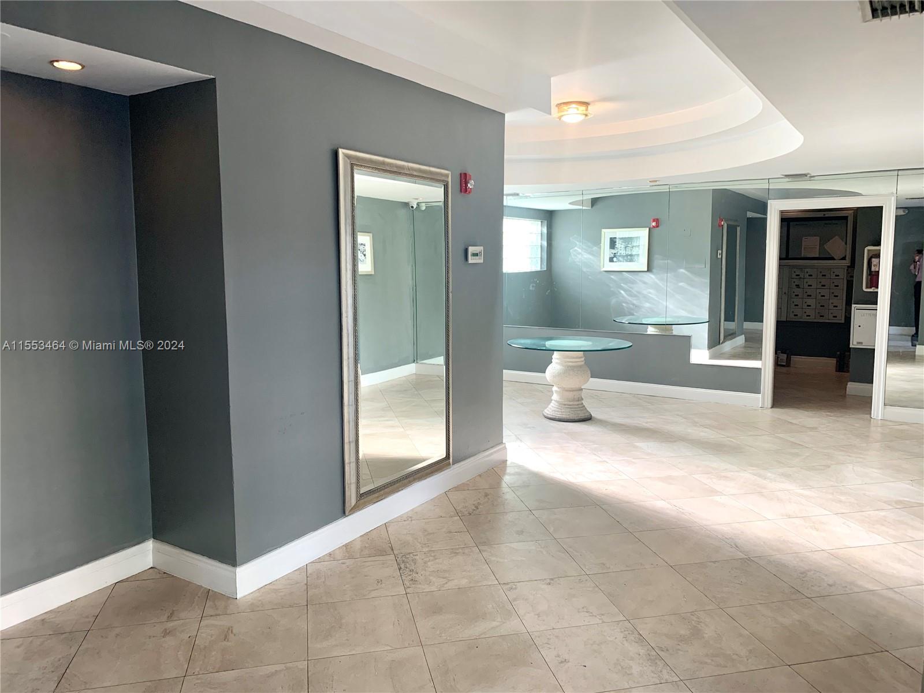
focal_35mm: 26
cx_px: 462
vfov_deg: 53.1
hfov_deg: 67.3
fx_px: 694
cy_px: 346
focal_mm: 4.25
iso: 64
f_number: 1.8
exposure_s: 1/120
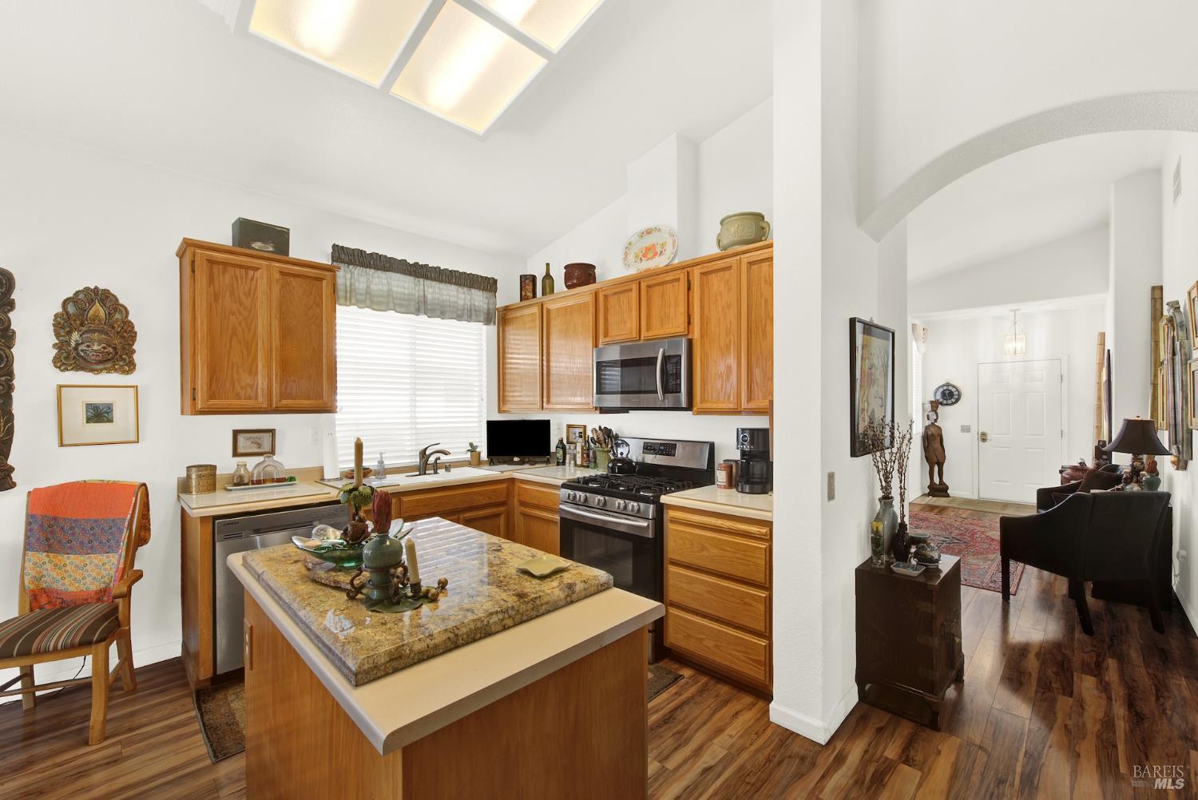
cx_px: 599
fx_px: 466
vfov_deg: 81.3
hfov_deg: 104.2
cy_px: 400
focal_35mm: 14
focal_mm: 14
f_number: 14
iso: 100
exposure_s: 1/6
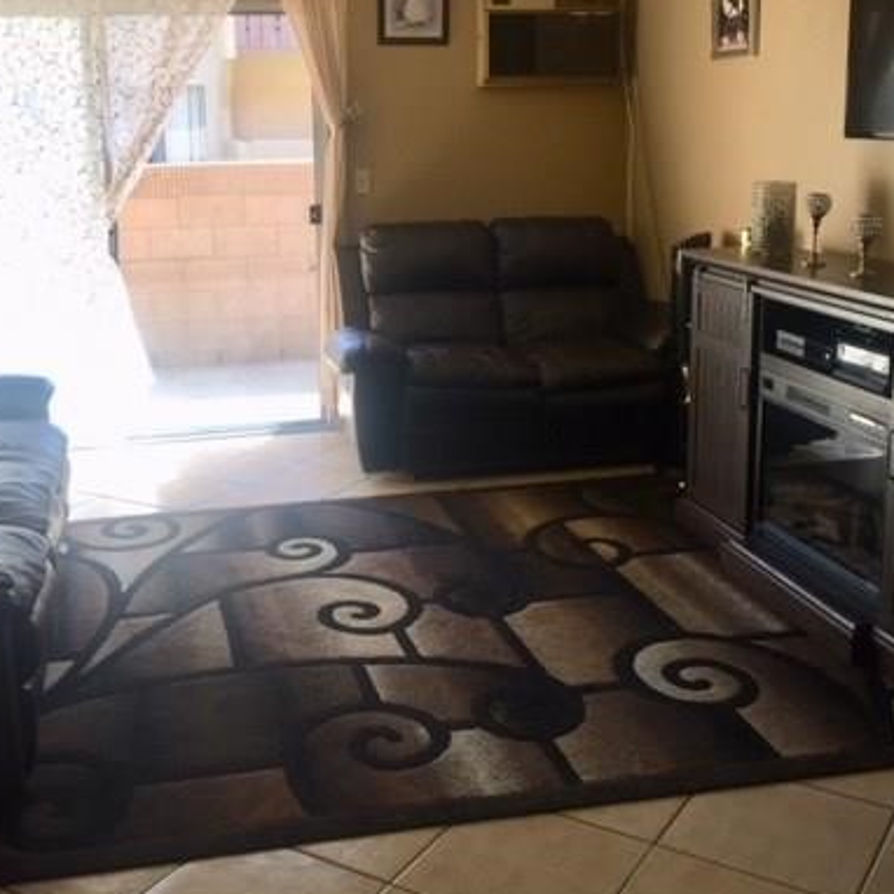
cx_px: 414
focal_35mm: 43
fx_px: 1256
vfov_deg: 39.0
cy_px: 349
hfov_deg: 39.1
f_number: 2.2
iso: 32
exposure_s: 1/60
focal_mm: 4.15
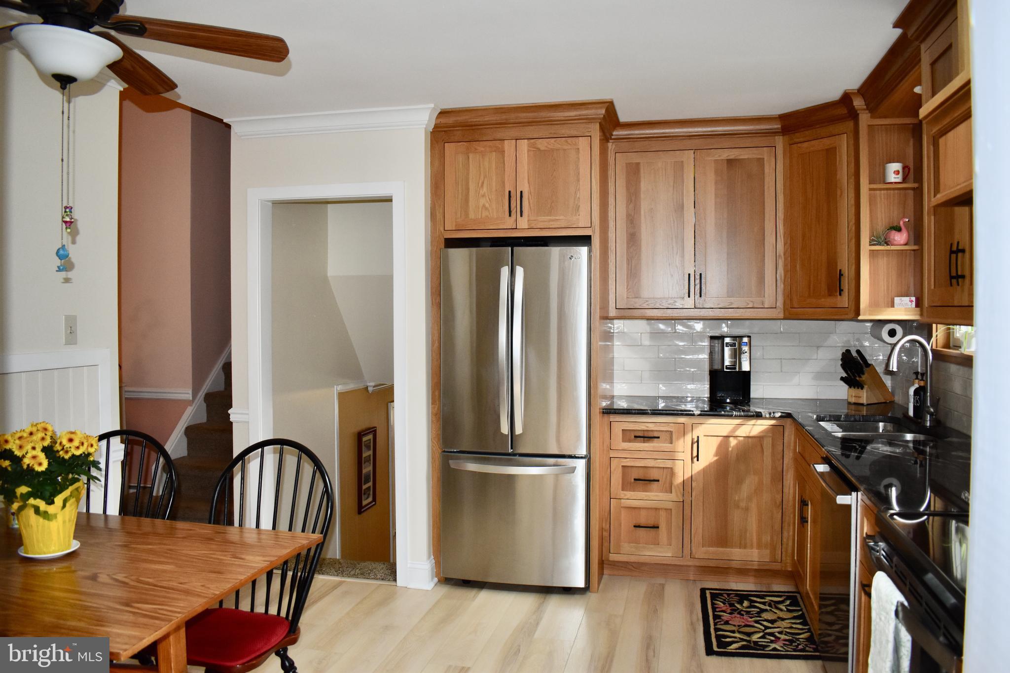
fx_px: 757
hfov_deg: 67.4
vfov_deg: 47.9
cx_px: 505
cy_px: 336
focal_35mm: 27
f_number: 3.5
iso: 900
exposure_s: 1/125
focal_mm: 18
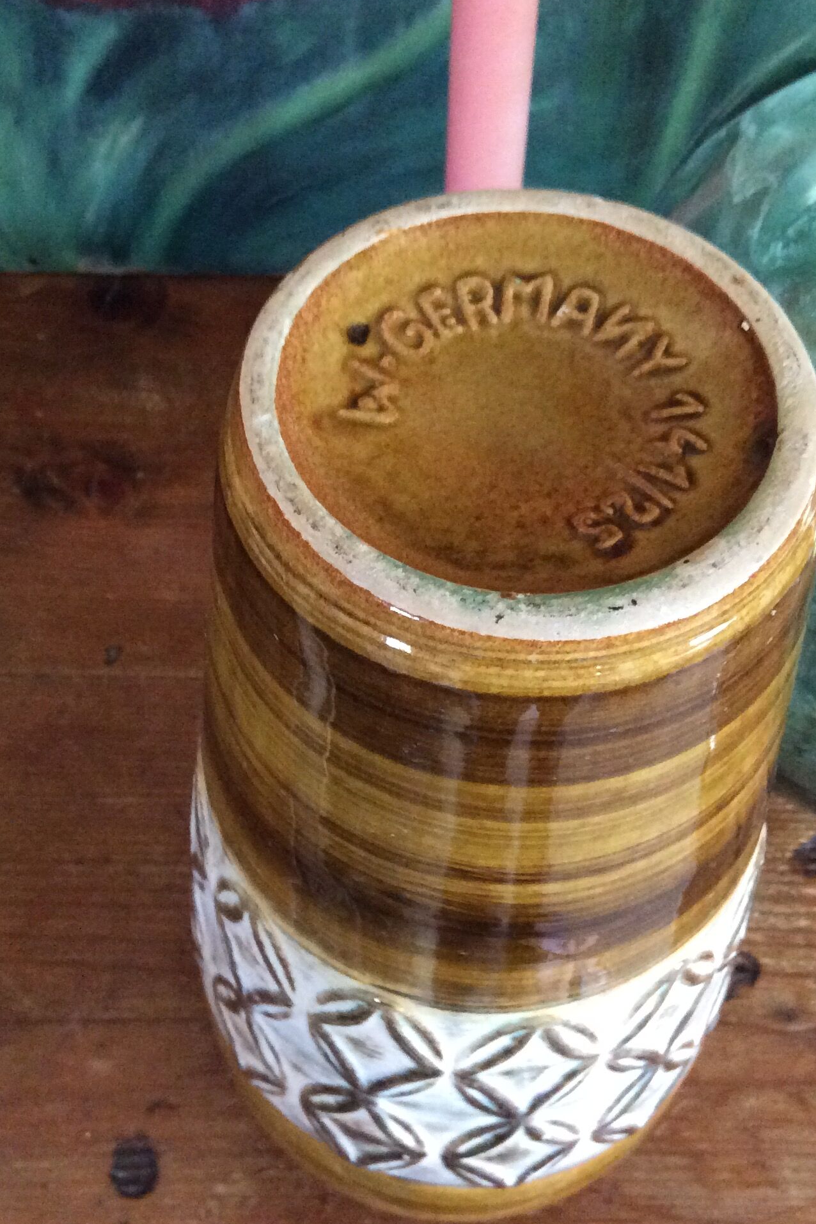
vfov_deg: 43.6
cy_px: 613
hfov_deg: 29.9
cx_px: 399
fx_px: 1530
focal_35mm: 45
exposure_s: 1/20
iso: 320
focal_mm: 3.3
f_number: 2.4
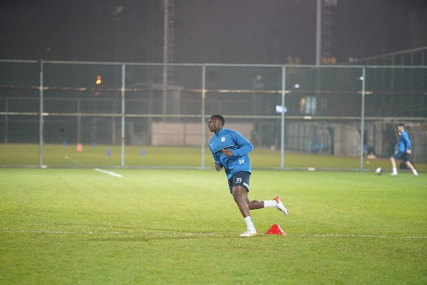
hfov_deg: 10.3
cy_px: 142
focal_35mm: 200
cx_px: 214
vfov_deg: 6.9
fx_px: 2373
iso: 4000
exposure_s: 1/200
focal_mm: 200
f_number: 3.2
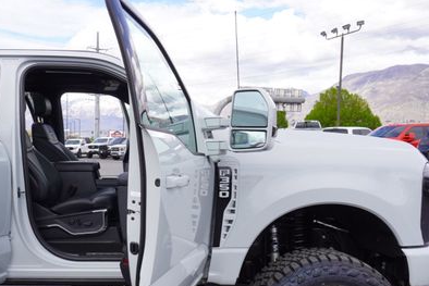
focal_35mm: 39
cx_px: 115
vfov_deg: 33.6
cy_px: 213
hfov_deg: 47.9
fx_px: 465
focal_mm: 16
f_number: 8
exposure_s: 1/125
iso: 100
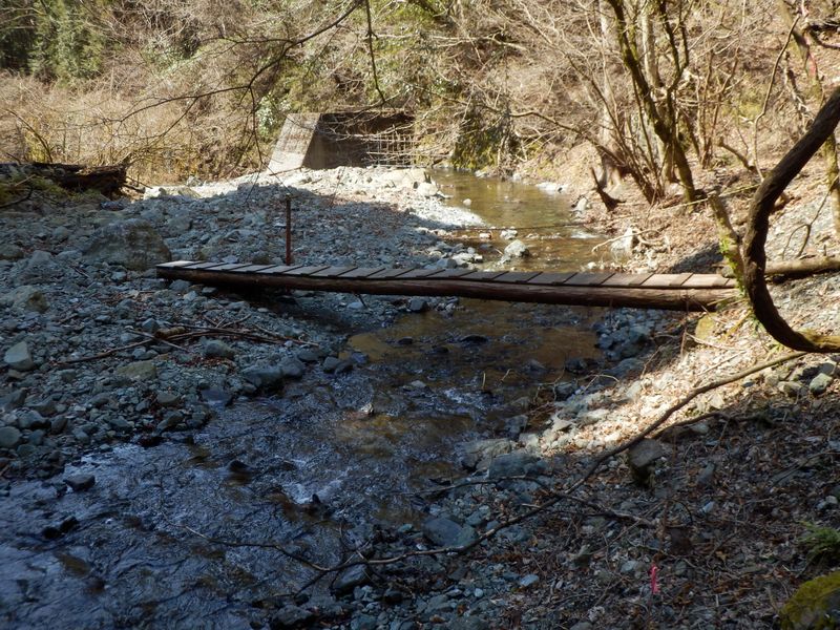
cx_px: 420
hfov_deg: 44.8
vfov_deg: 34.3
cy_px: 315
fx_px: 1019
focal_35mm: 42
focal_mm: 7.4
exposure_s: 1/160
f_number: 4
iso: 80
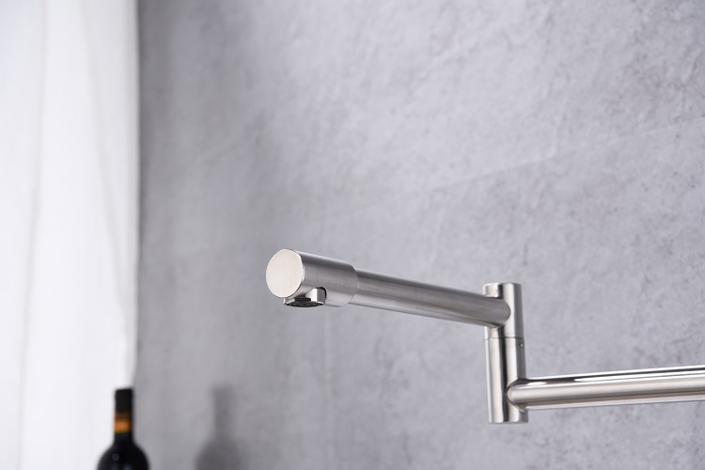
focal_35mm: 70
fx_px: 1371
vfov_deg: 19.5
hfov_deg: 28.8
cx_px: 352
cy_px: 235
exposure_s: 1/100
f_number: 10
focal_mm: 70
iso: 100
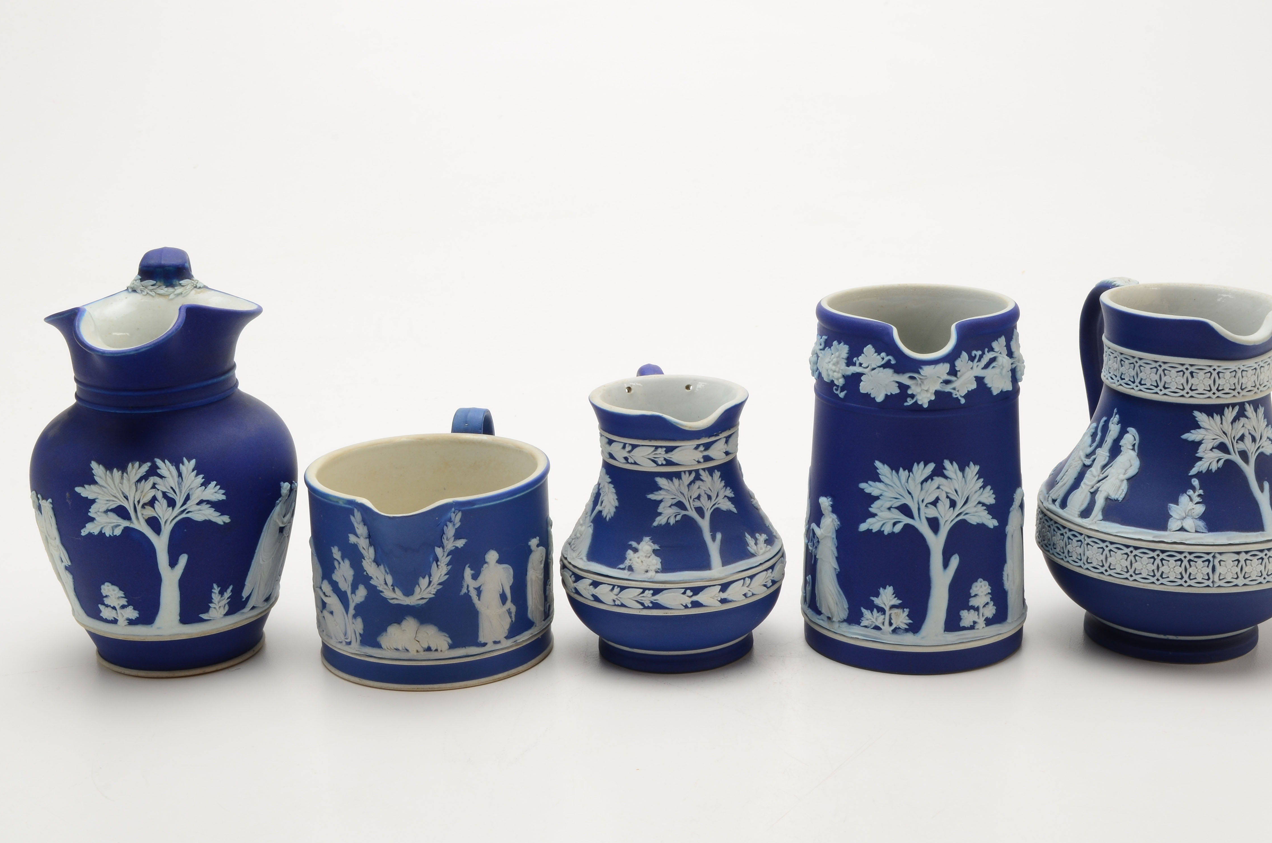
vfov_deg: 22.9
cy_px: 443
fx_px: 2080
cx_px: 666
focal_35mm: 59
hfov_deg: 34.0
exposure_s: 1/160
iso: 100
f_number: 22
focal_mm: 36
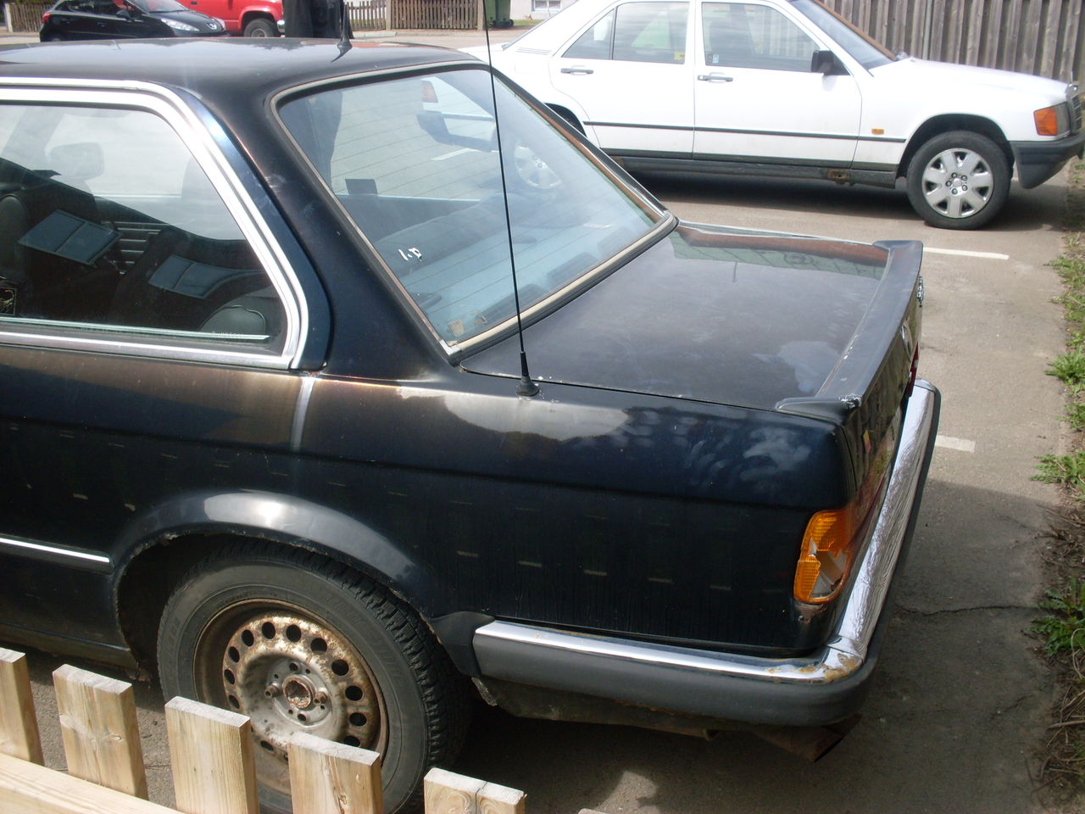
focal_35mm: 38
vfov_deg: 37.7
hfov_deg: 49.0
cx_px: 542
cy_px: 407
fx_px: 1191
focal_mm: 6.3
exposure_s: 1/90
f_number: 8.4
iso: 80
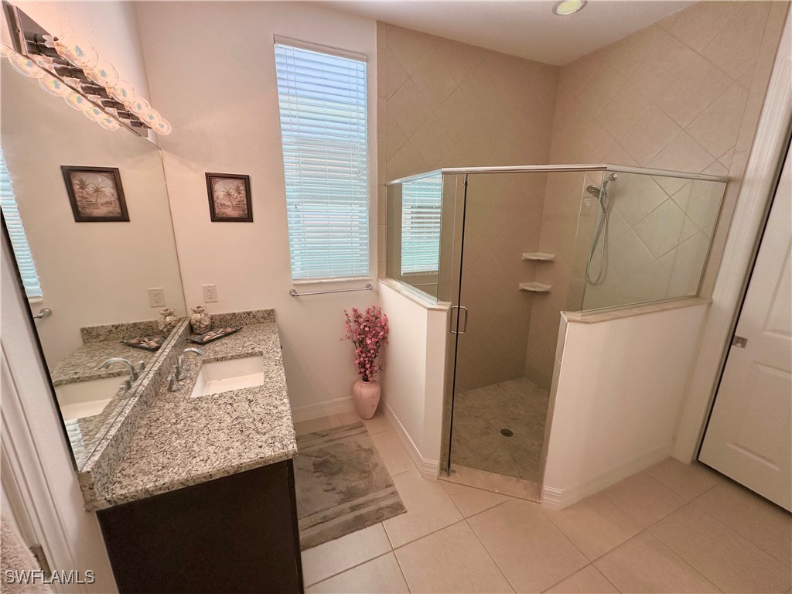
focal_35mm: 14
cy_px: 297
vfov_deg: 85.7
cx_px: 396
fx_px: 320
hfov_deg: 102.1
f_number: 2.2
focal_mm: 2.22
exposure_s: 1/210
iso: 40
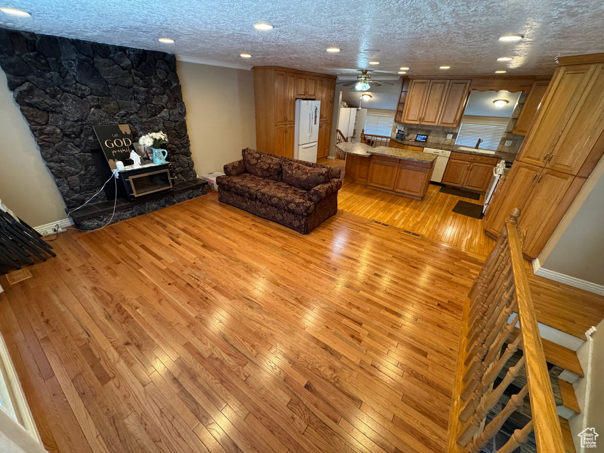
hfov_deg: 102.1
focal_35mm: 14
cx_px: 302
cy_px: 226
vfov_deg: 85.7
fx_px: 244
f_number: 2.2
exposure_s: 1/60
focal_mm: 2.22
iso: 320
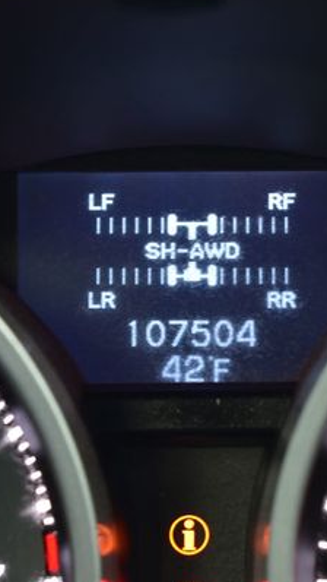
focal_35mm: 139
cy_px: 295
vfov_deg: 15.5
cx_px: 194
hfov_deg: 8.7
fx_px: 2139
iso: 560
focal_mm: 55
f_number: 6.3
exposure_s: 1/15
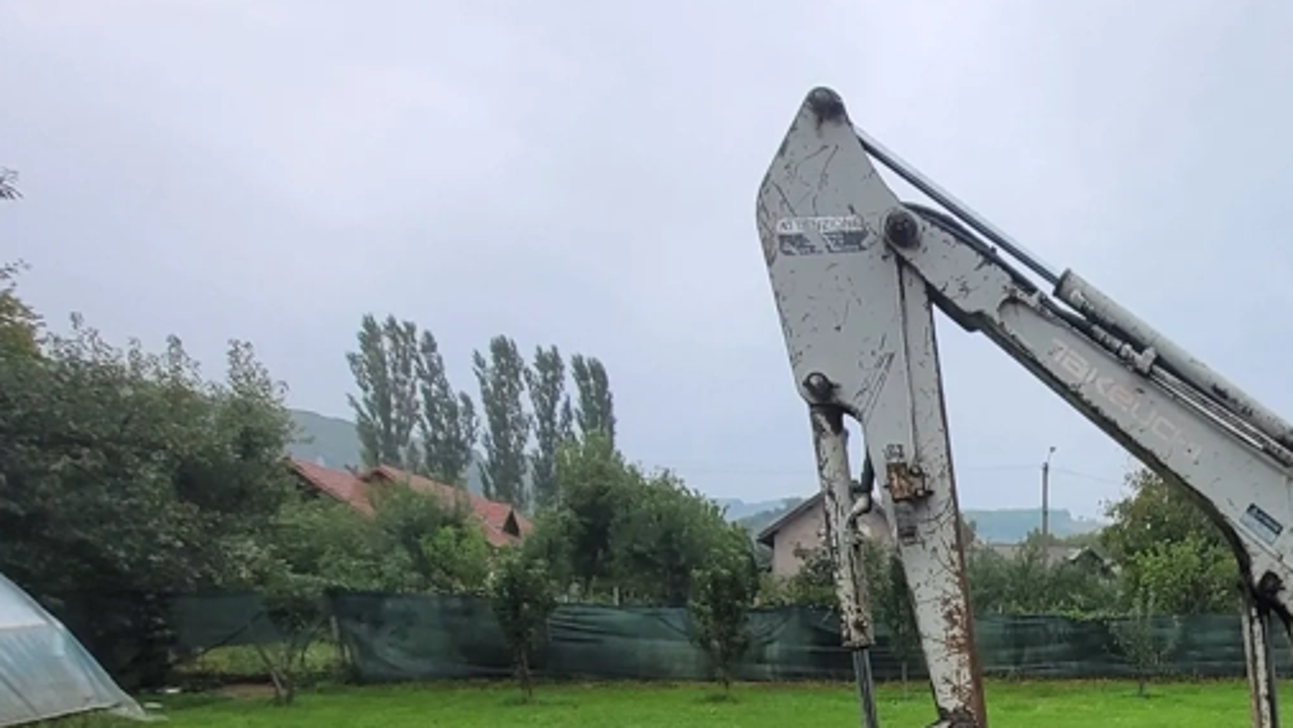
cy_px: 677
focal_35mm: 28
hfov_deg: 54.9
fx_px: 960
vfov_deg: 38.2
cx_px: 1255
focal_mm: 1.74
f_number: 2.2
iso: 80
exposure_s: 1/100
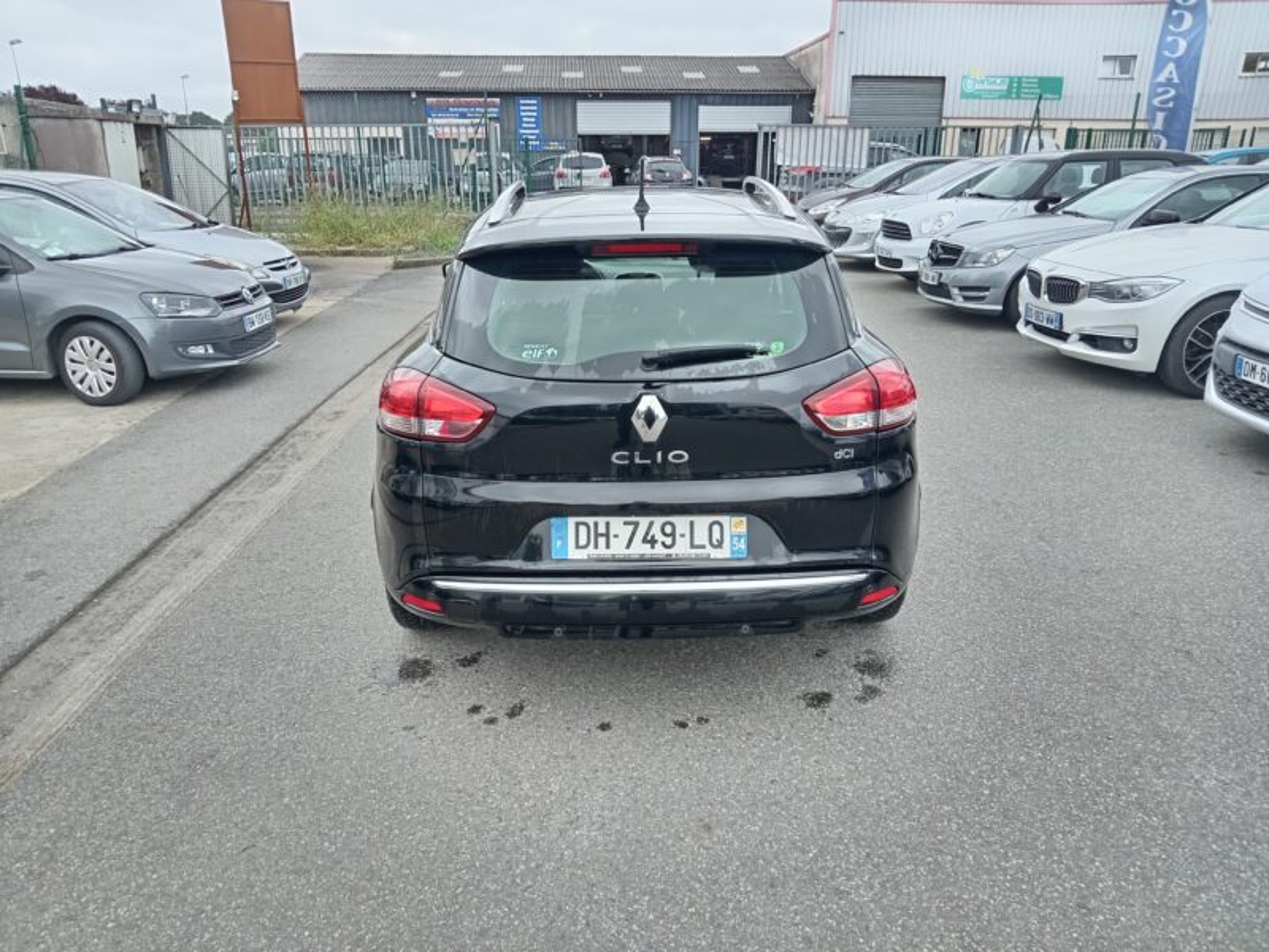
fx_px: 916
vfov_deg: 54.9
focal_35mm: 25
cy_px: 476
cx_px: 634
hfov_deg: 69.4
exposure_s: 1/102
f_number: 1.8
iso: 100
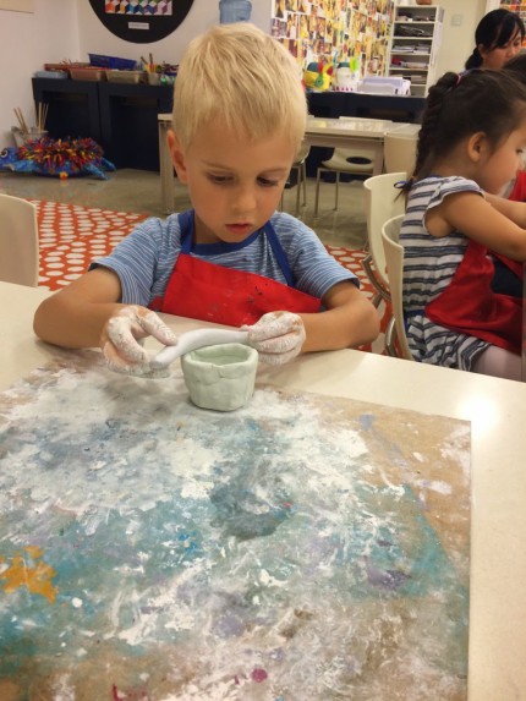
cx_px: 263
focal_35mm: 29
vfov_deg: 61.6
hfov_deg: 48.2
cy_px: 350
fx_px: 587
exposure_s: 1/30
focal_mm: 4.15
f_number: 2.2
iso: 64
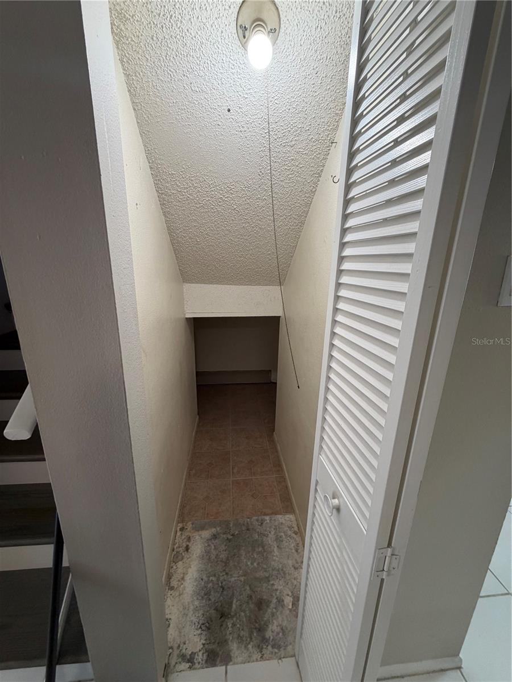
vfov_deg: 102.1
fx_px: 276
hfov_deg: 85.7
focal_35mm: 14
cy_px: 341
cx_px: 256
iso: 200
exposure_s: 1/120
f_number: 2.2
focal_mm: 2.22
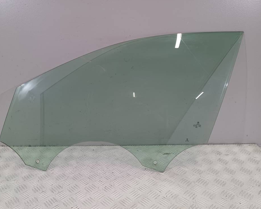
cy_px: 103
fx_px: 209
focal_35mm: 27
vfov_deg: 53.2
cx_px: 123
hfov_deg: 64.0
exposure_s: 1/50
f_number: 1.8
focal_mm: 4.65
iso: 160
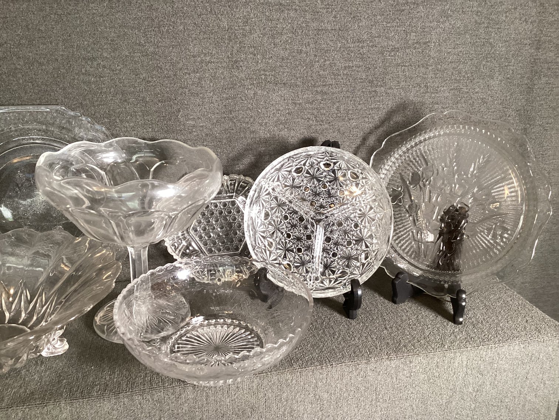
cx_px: 280
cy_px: 210
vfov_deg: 45.4
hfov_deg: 58.3
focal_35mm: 31
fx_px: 501
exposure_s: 1/60
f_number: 2.4
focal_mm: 3.3
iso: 200
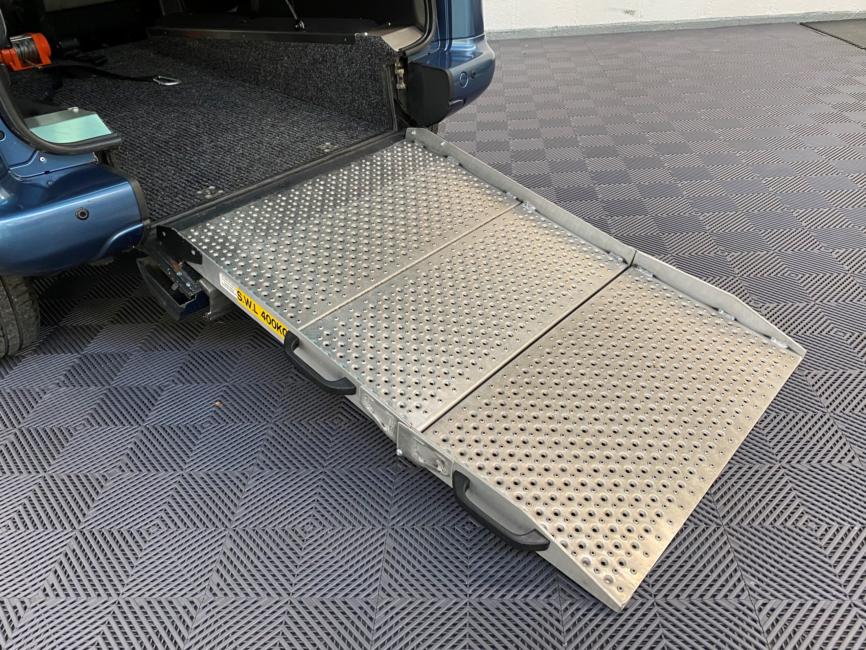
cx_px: 433
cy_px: 325
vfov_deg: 53.1
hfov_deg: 67.3
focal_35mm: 26
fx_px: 651
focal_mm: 4.25
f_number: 1.8
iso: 100
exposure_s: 1/50
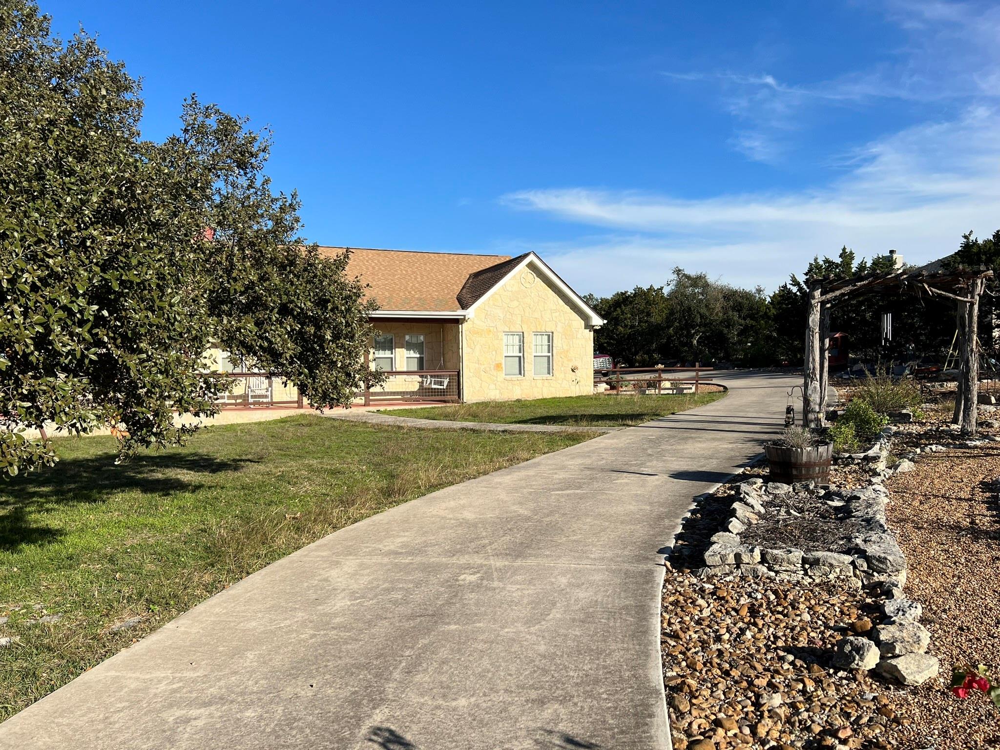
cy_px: 375
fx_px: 751
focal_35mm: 26
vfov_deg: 53.1
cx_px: 500
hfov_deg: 67.3
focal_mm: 5.7
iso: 50
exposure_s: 1/4831
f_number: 1.5
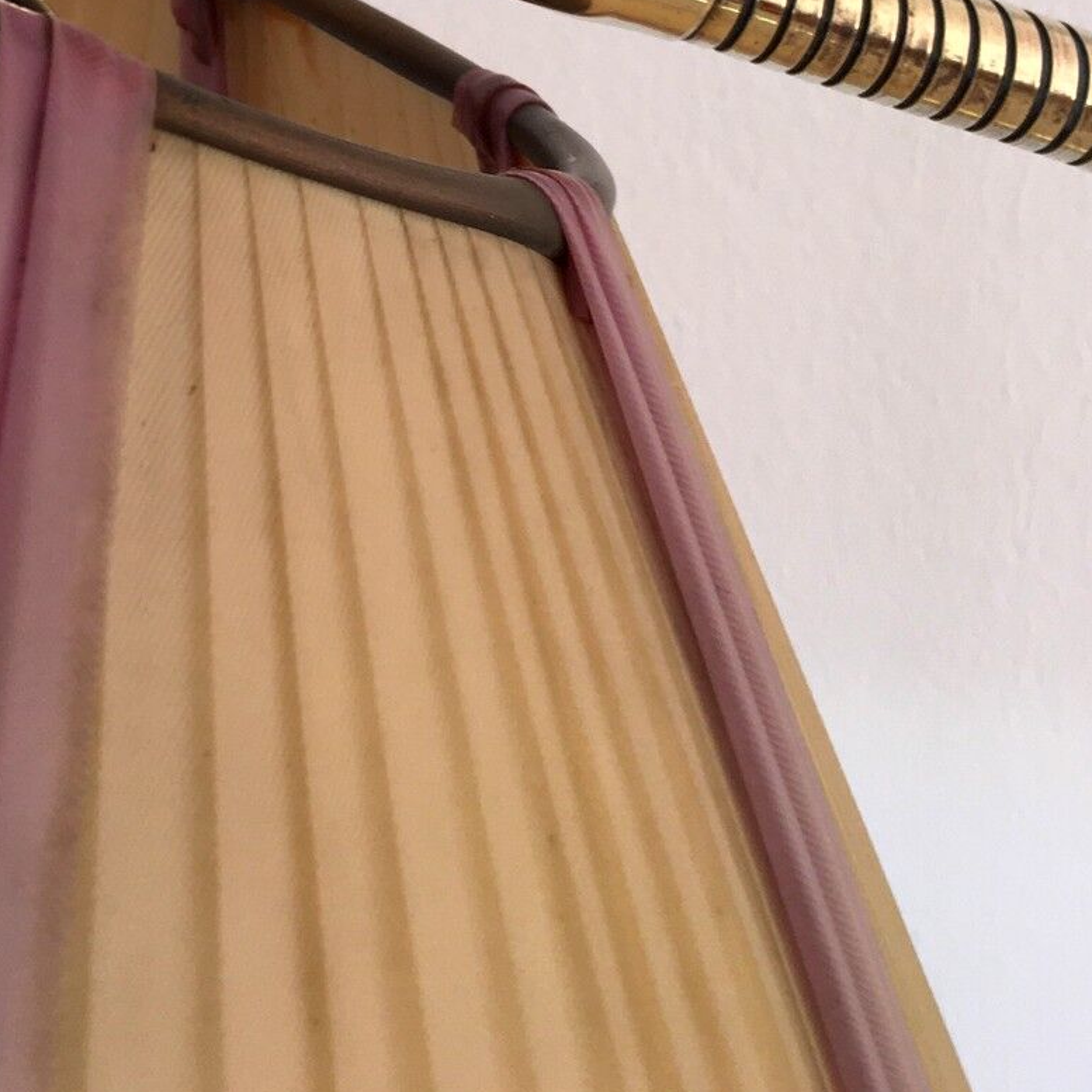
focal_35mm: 66
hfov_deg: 25.1
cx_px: 56
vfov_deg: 23.7
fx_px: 2356
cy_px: -228
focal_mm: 4.15
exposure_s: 1/50
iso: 32
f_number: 2.2
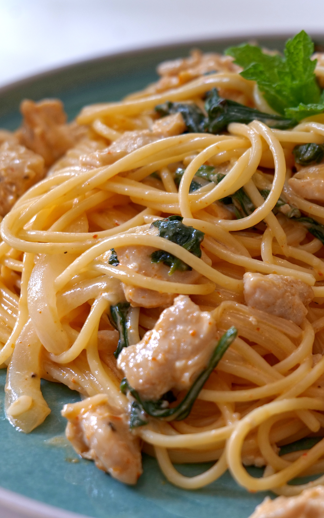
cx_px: 321
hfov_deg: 14.0
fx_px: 1300
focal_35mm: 92
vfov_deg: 22.6
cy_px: 259
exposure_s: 1/80
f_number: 7.1
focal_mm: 60
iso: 1250
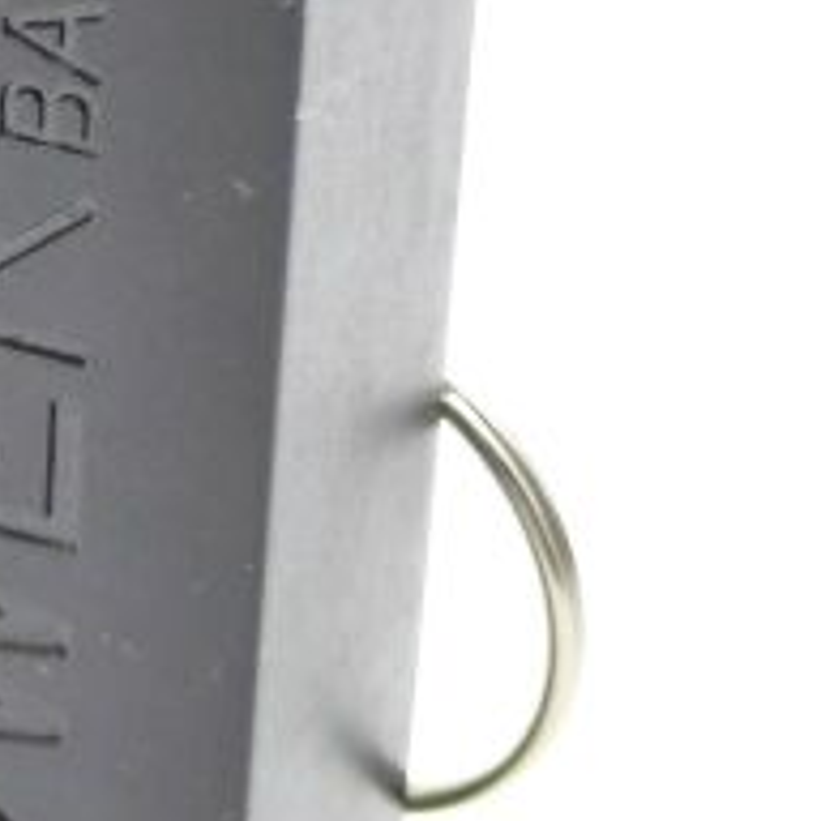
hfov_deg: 10.1
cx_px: -227
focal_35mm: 170
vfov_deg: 10.1
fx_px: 4562
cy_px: -120
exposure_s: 1/214
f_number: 1.8
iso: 50
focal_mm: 4.75
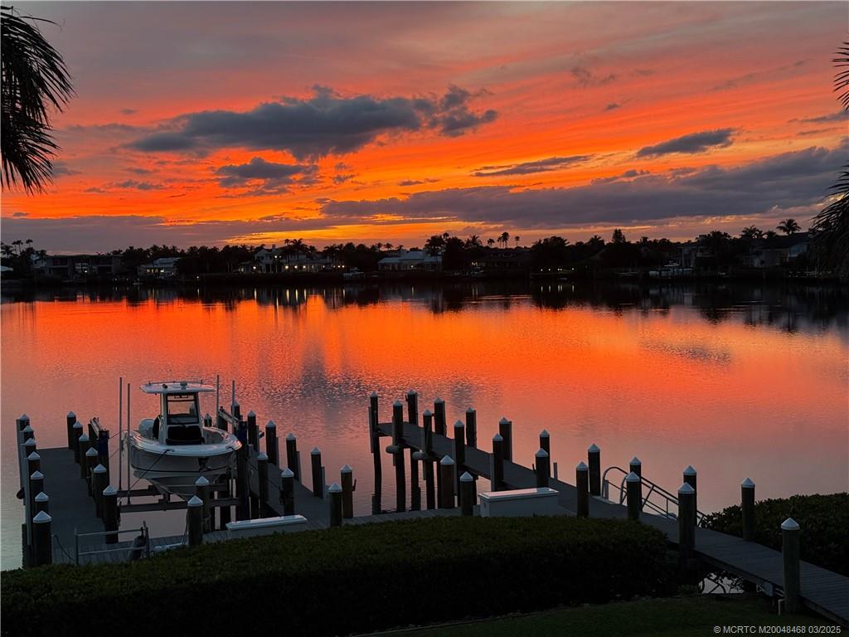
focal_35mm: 48
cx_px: 424
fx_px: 1177
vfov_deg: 30.3
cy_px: 318
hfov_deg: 39.7
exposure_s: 1/60
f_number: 1.78
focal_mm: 6.76
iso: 200
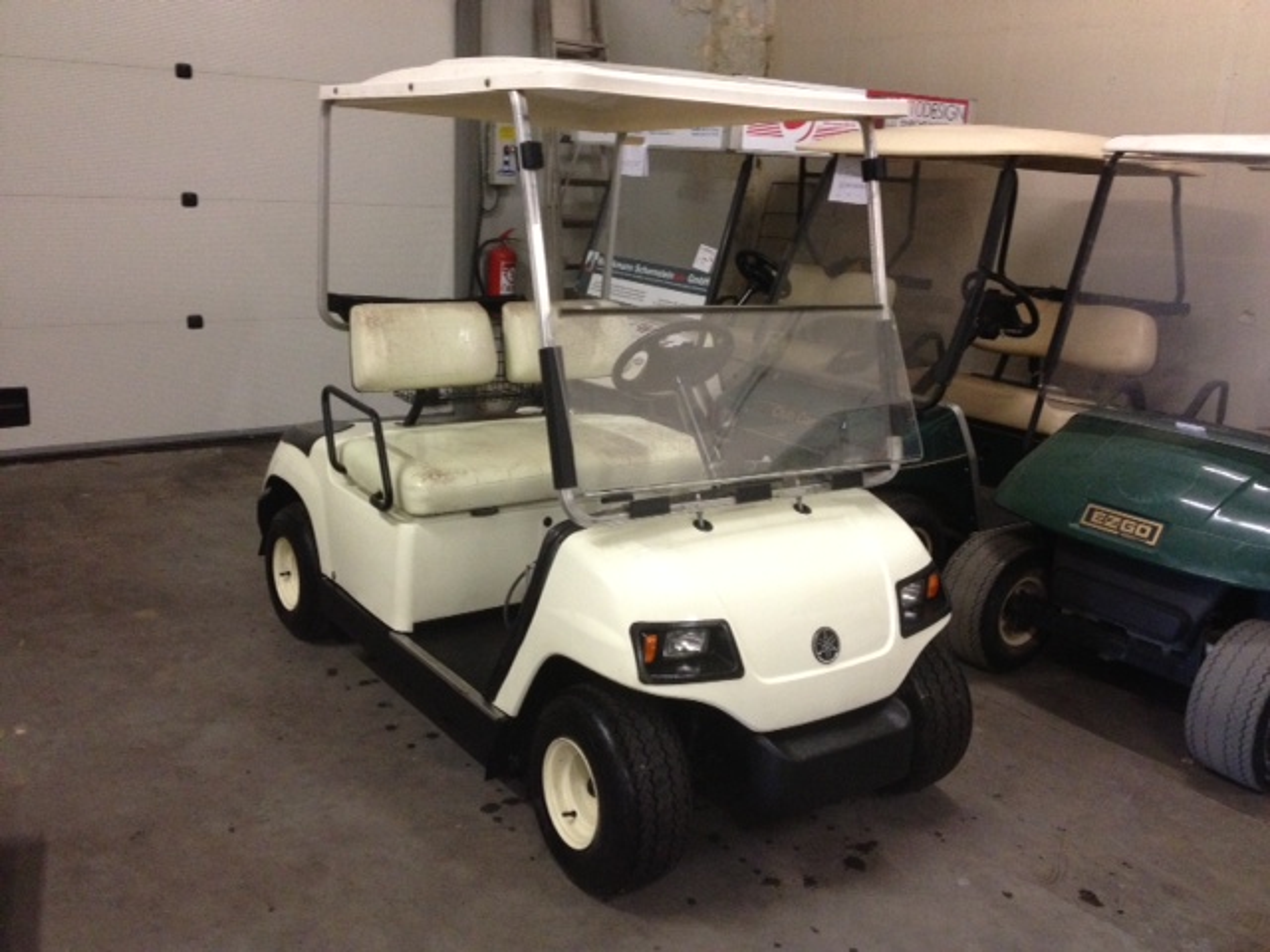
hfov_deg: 52.6
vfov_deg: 40.7
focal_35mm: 35
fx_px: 1284
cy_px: 476
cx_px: 635
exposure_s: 1/15
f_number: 2.4
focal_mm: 4.28
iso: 400
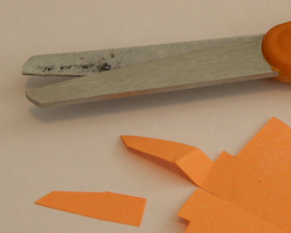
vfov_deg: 8.3
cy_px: 186
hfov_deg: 10.4
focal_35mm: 186
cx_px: 229
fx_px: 1602
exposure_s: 1/62.5
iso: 164
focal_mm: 19.4
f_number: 4
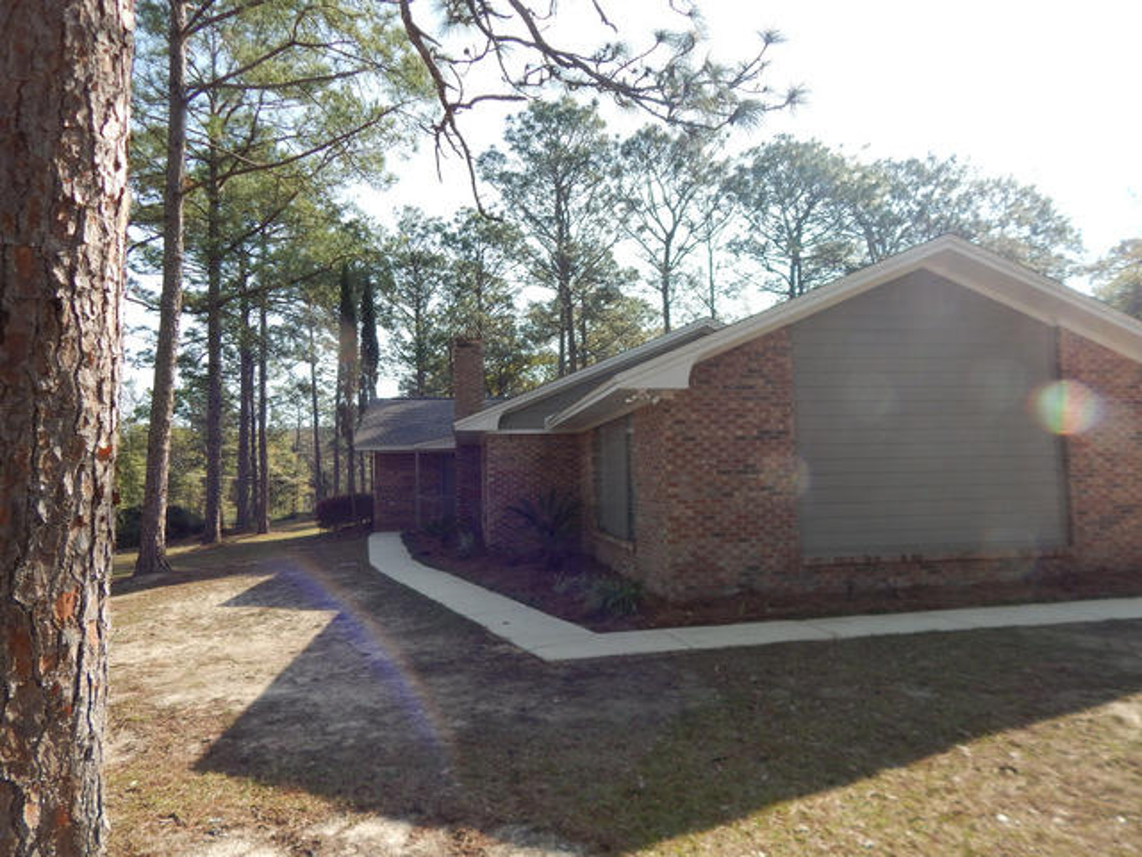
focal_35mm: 22
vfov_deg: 61.1
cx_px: 571
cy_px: 428
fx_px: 726
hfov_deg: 76.4
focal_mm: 4
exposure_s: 1/640
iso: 125
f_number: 3
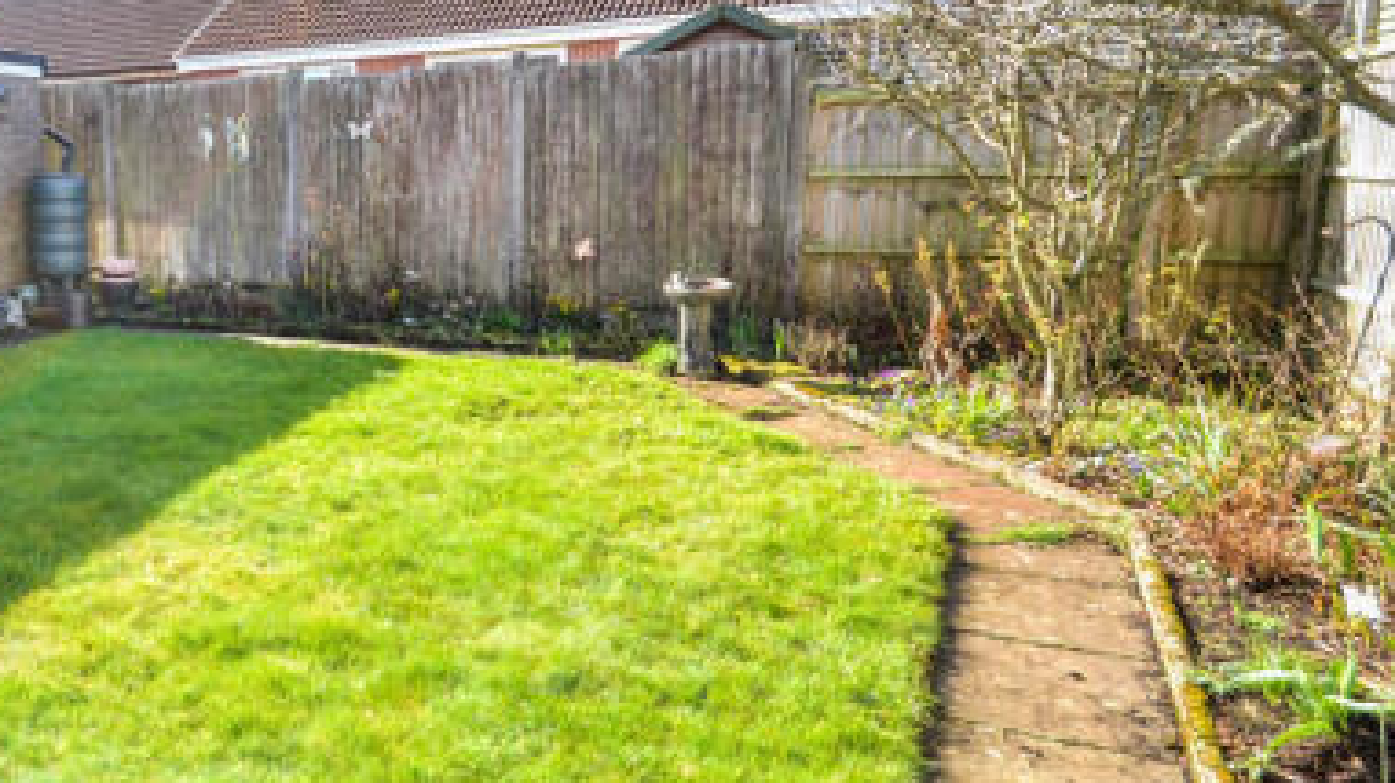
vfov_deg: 42.6
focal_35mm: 27
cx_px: 265
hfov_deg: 63.4
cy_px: 474
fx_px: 998
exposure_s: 1/200
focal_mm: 10
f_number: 5
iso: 100
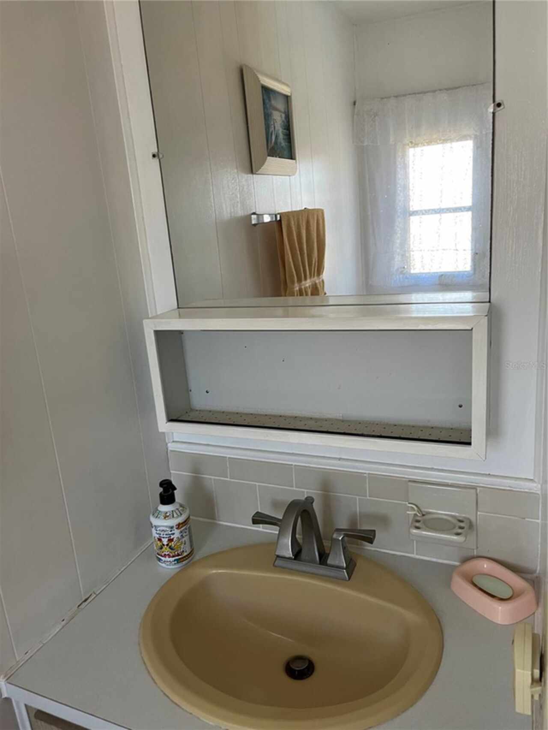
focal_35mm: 26
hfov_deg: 53.1
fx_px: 549
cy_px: 365
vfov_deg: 67.3
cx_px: 274
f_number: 1.6
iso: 80
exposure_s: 1/60
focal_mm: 5.1
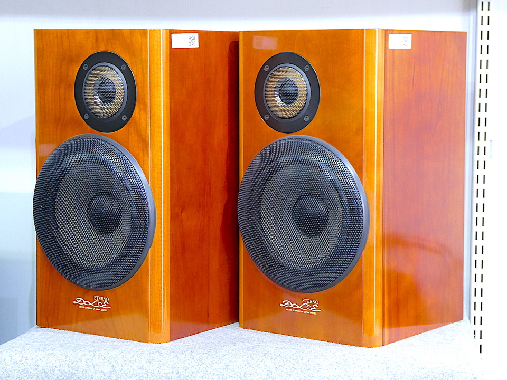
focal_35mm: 84
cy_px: 190
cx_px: 254
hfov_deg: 23.3
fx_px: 1230
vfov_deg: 17.6
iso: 200
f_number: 4.8
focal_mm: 15
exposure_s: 1/4
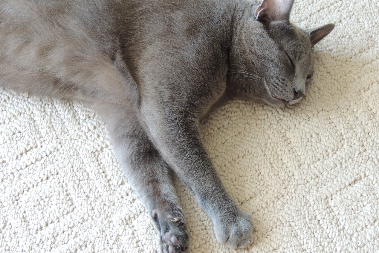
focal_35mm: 126
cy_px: 120
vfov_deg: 10.9
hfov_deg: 16.3
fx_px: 1326
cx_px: 190
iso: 400
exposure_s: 1/40
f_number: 4.2
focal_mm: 21.4
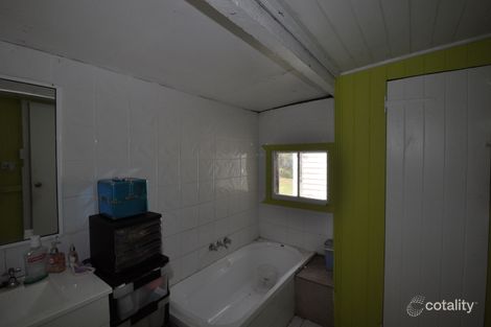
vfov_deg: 77.3
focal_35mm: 15
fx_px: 205
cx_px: 246
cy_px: 164
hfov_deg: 100.4
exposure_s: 1/125
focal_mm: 10
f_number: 8
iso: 400
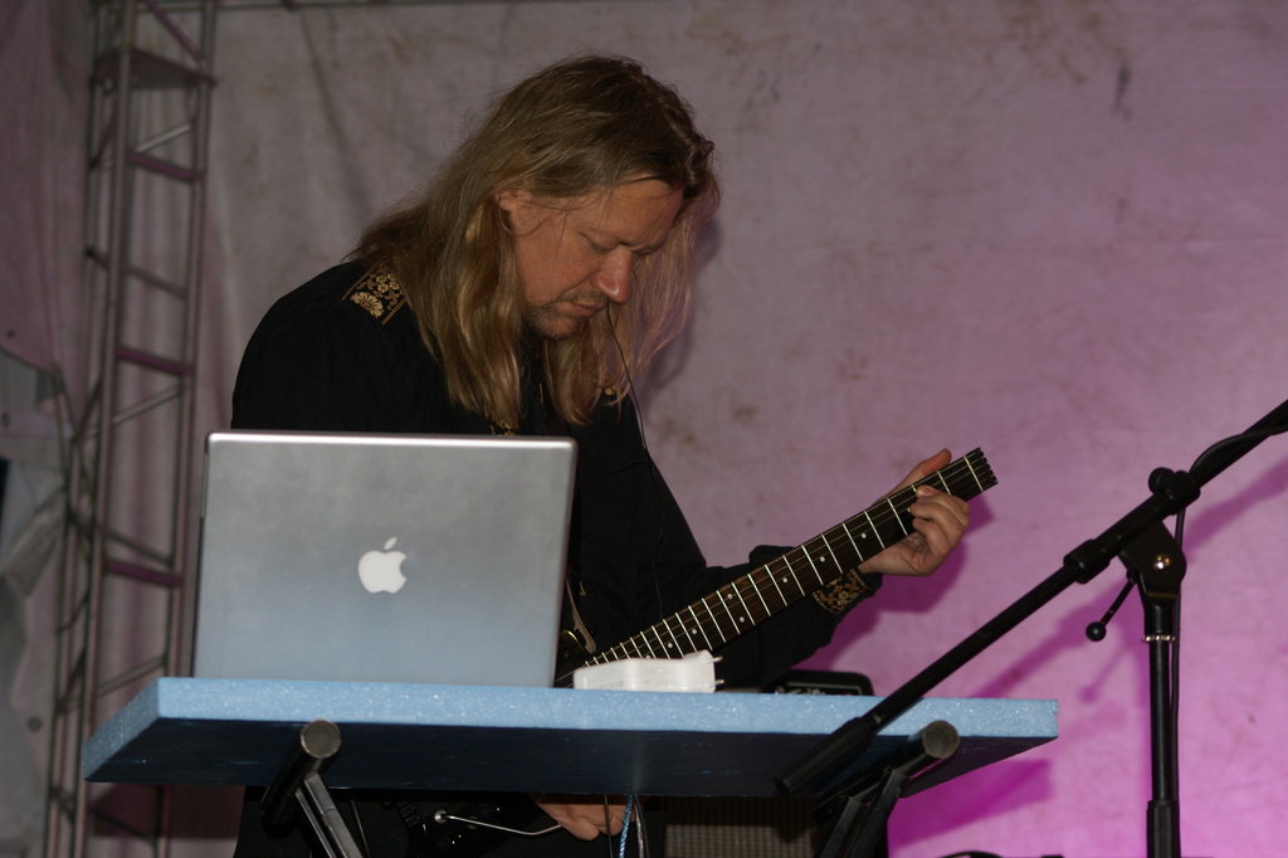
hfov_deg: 19.5
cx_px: 644
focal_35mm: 105
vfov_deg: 13.0
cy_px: 429
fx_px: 3755
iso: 200
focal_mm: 70
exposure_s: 1/125
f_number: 5.6
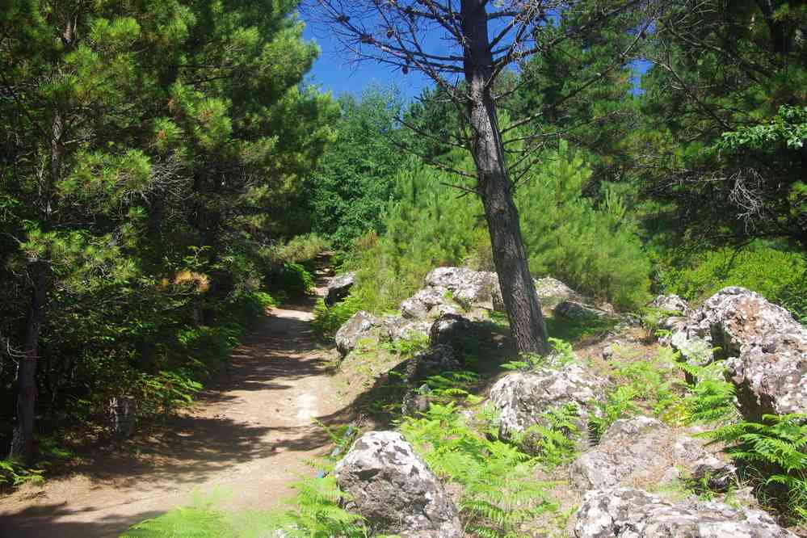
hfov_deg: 45.4
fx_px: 964
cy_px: 269
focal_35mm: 43
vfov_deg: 31.2
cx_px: 404
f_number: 8
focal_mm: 29.4
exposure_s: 1/60
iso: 200
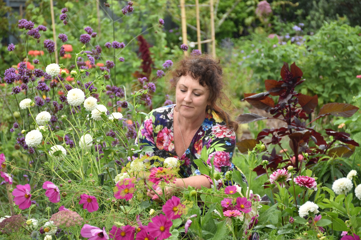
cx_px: 180
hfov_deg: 16.1
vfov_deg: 10.8
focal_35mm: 128
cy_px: 120
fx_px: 1278
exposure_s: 1/160
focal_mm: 85
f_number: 5.3
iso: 200
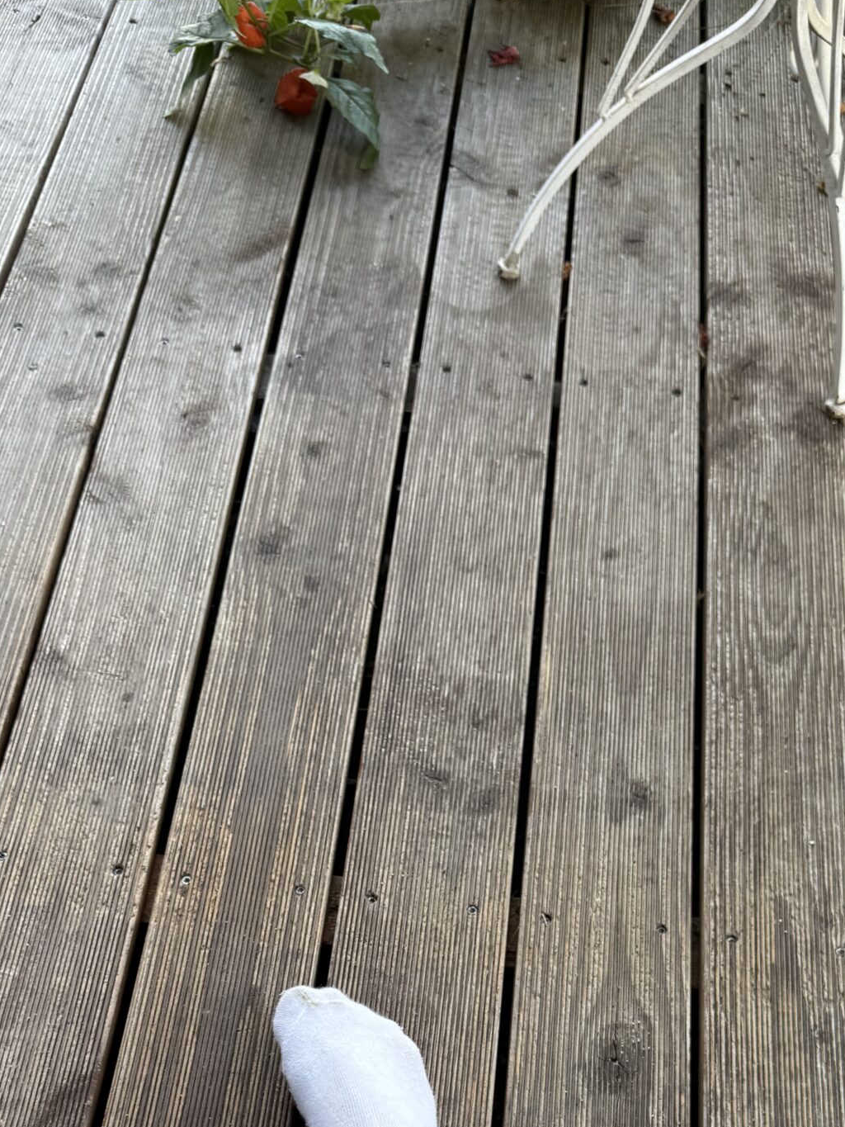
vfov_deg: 39.2
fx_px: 1464
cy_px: 1007
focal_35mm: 45
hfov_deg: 32.2
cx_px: 420
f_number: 1.78
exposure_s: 1/154
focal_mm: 6.76
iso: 64
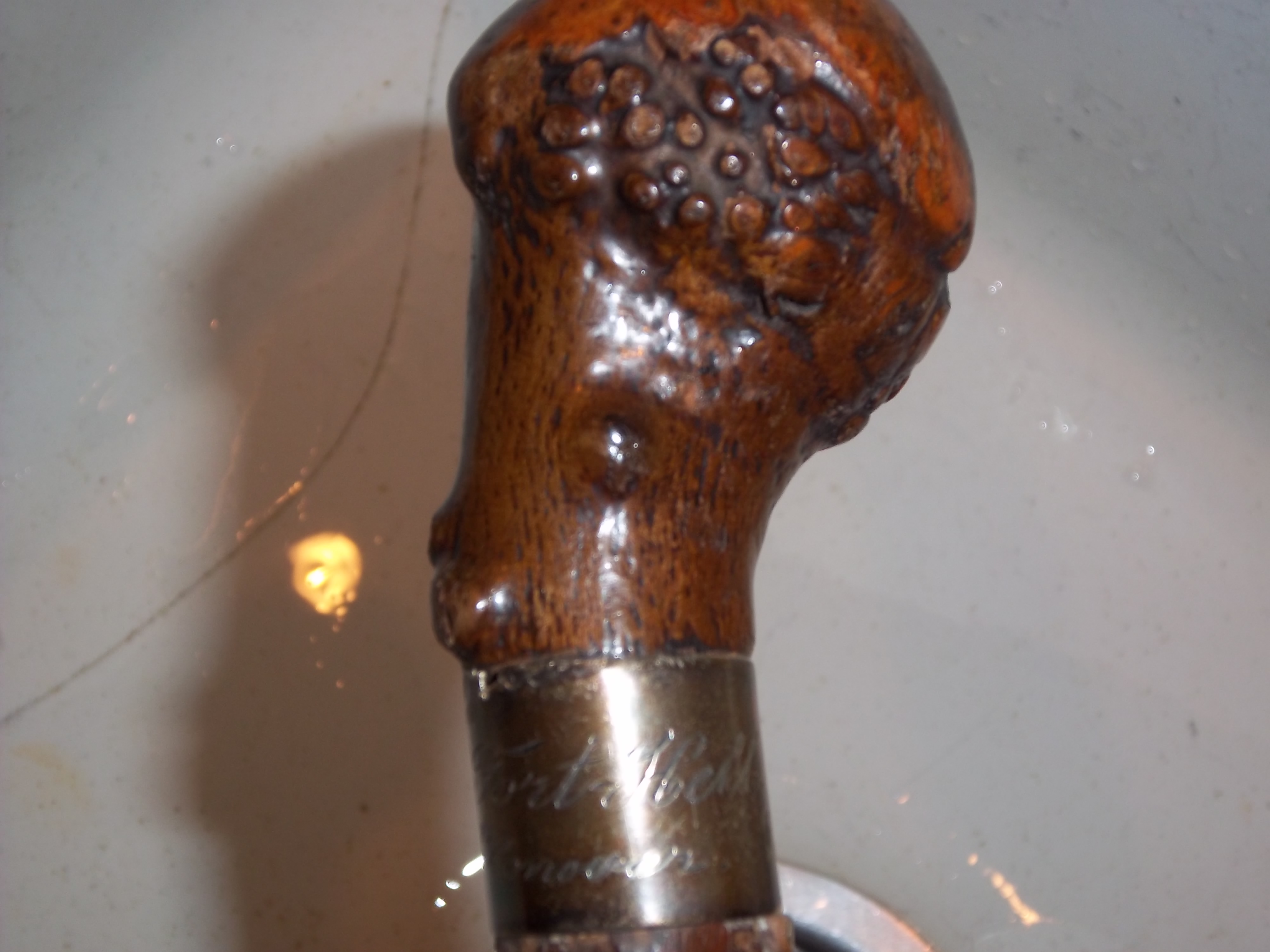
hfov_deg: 33.2
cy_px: 476
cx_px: 635
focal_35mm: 58
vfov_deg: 25.2
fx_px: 2128
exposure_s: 1/40
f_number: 5.34
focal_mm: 10.42
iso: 64
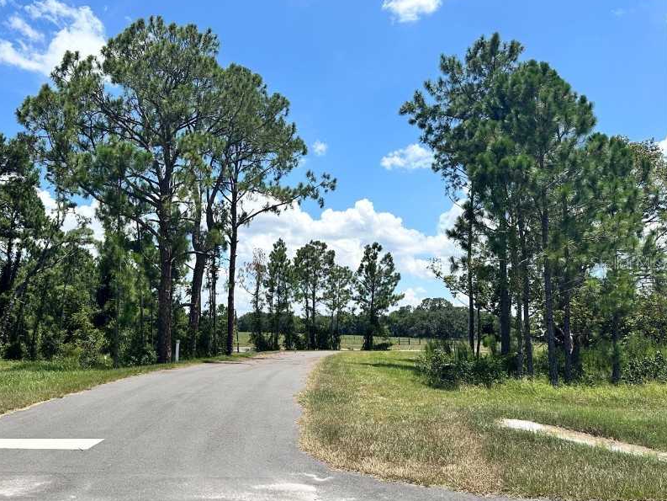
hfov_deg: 57.4
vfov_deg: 45.4
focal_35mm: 31
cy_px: 263
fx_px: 597
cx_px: 239
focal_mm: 6.86
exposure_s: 1/5000
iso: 80
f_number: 1.78
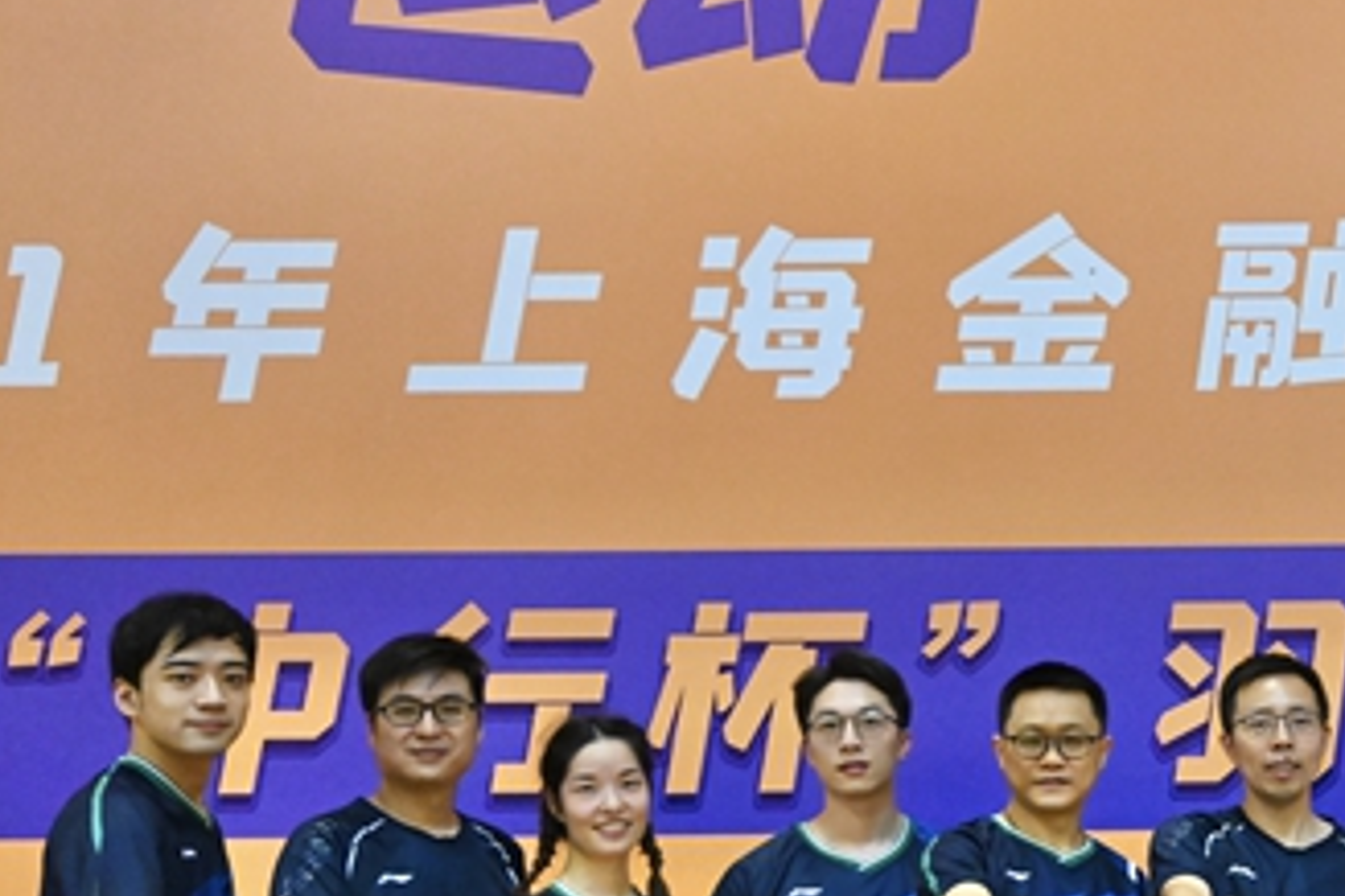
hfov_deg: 26.3
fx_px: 2652
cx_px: 1468
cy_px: 742
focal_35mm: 71
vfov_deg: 19.0
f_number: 4
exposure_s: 1/640
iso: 7200
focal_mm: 29
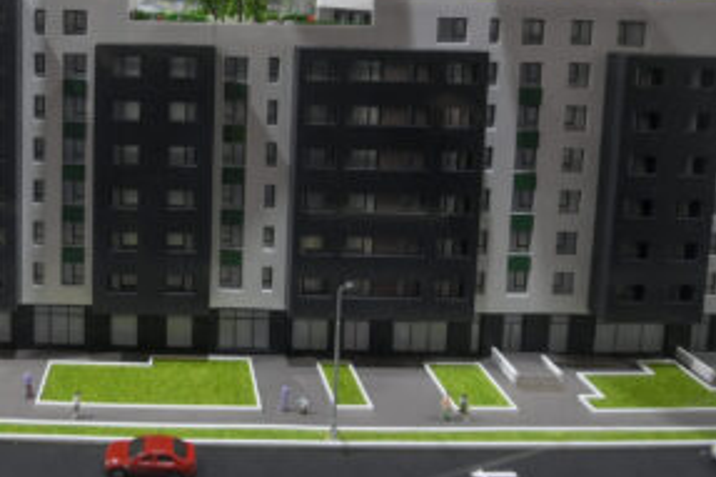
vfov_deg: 40.0
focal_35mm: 30
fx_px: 596
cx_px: 166
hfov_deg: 58.2
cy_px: 37
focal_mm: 14
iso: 2000
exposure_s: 1/160
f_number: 4
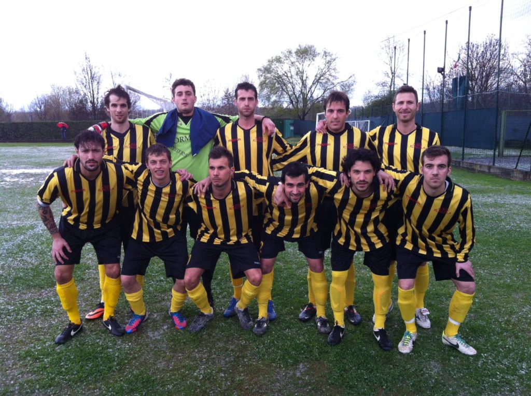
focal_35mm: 35
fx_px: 536
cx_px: 266
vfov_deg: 40.6
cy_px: 198
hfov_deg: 52.7
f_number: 2.8
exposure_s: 1/158
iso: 80
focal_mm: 3.85
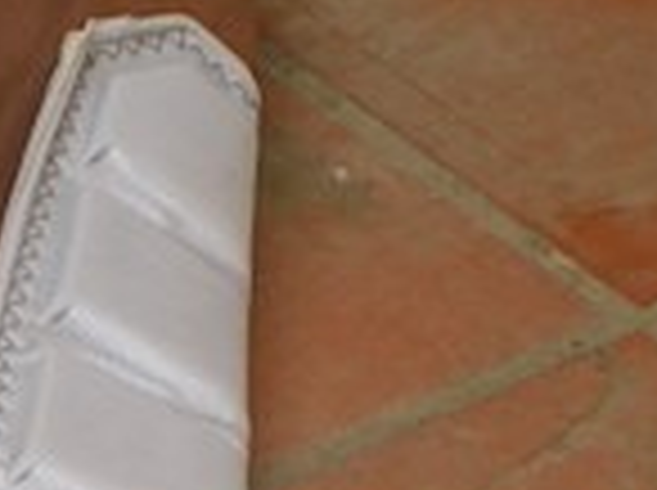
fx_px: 4396
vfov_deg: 5.9
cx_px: -241
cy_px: 1483
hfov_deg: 8.4
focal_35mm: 232
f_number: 4.6
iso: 64
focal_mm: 6.3
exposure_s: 1/125
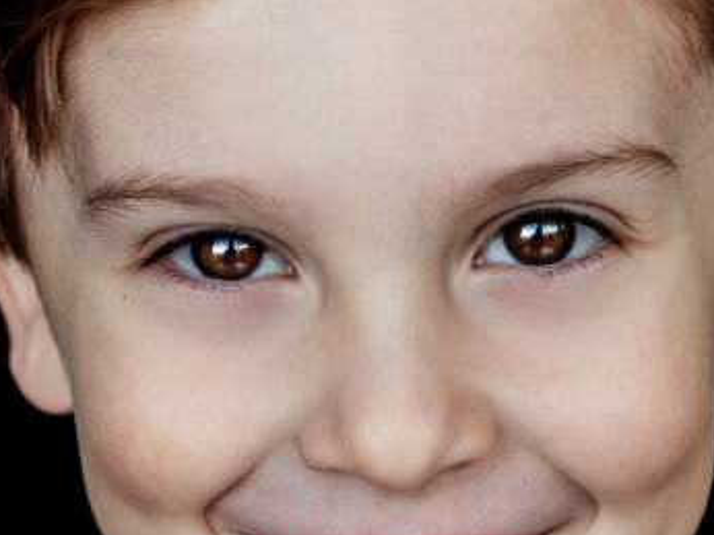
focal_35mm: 148
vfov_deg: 10.0
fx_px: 3051
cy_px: 283
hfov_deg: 13.3
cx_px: 355
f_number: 2.8
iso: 200
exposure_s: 1/320
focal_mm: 32
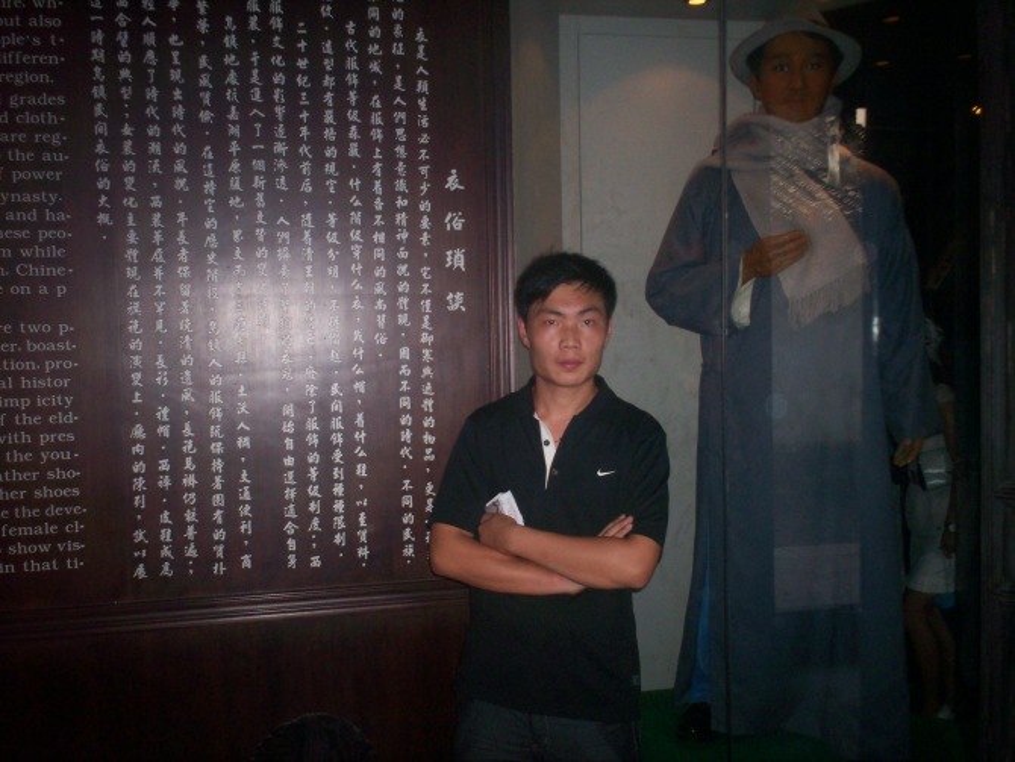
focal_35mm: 36
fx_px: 1056
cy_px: 381
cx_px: 508
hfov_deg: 51.3
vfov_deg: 39.7
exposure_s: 1/60
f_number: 4.5
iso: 140
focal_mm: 6
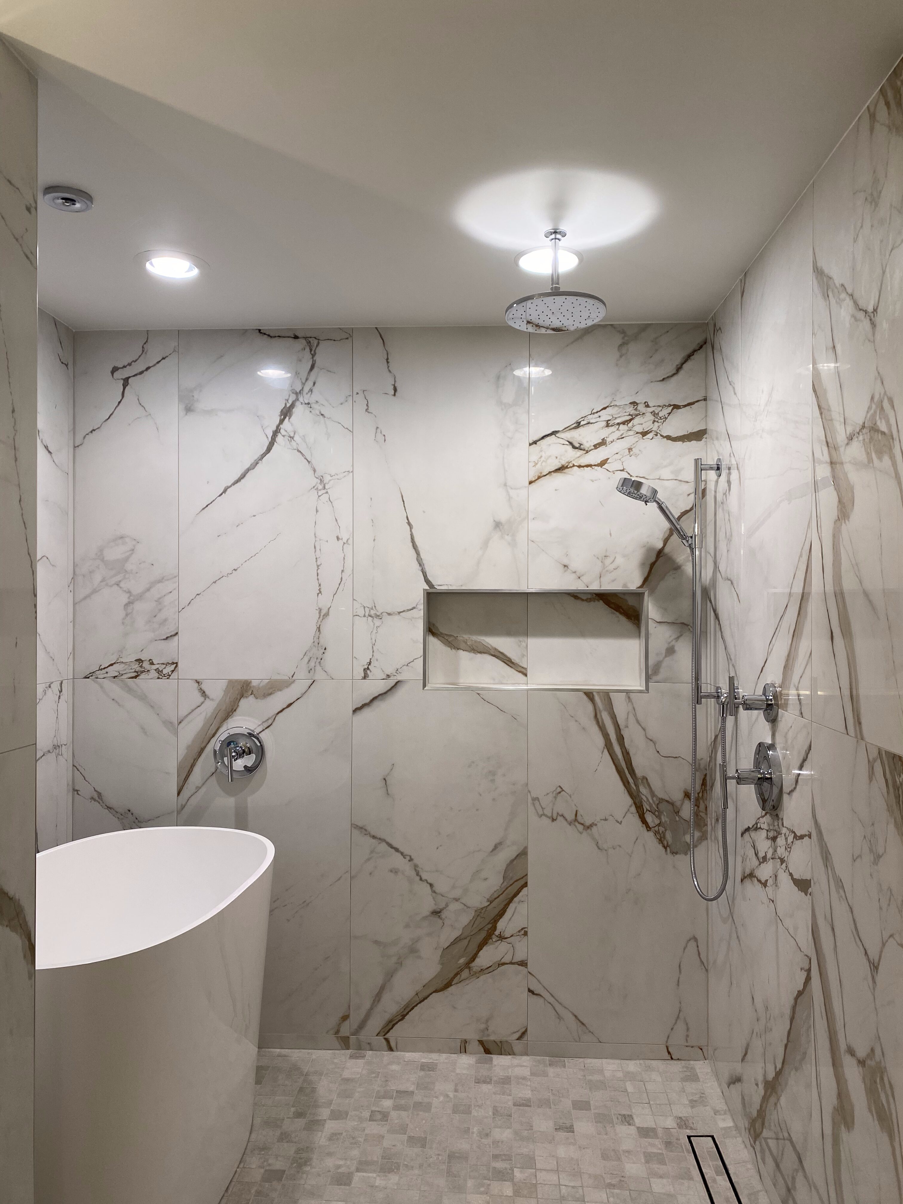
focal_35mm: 26
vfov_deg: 67.3
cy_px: 602
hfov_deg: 53.1
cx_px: 452
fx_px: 904
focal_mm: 4.25
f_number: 1.8
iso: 64
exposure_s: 1/60
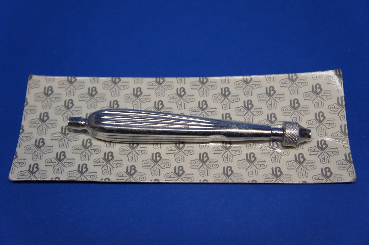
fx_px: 476
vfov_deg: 28.9
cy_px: 122
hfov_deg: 42.4
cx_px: 184
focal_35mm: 46
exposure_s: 1/50
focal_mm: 31
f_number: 4.5
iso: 200
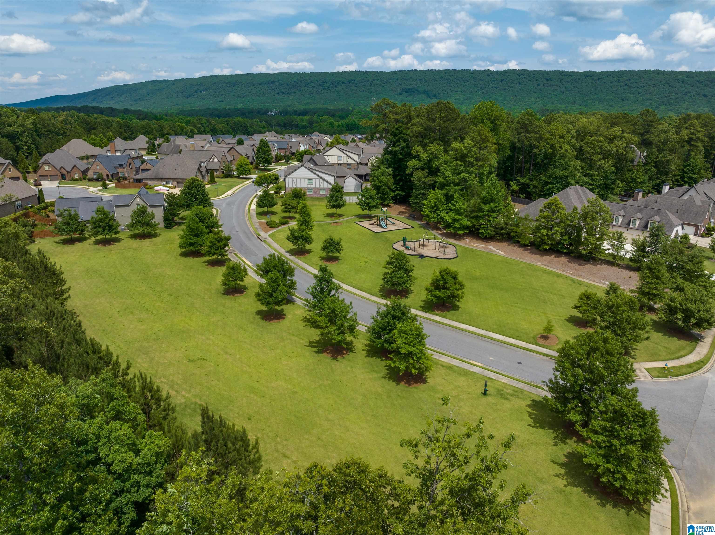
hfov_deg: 71.6
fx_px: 495
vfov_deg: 56.8
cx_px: 358
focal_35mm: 24
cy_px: 268
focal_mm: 12.29
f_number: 5.6
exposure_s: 1/120
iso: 100
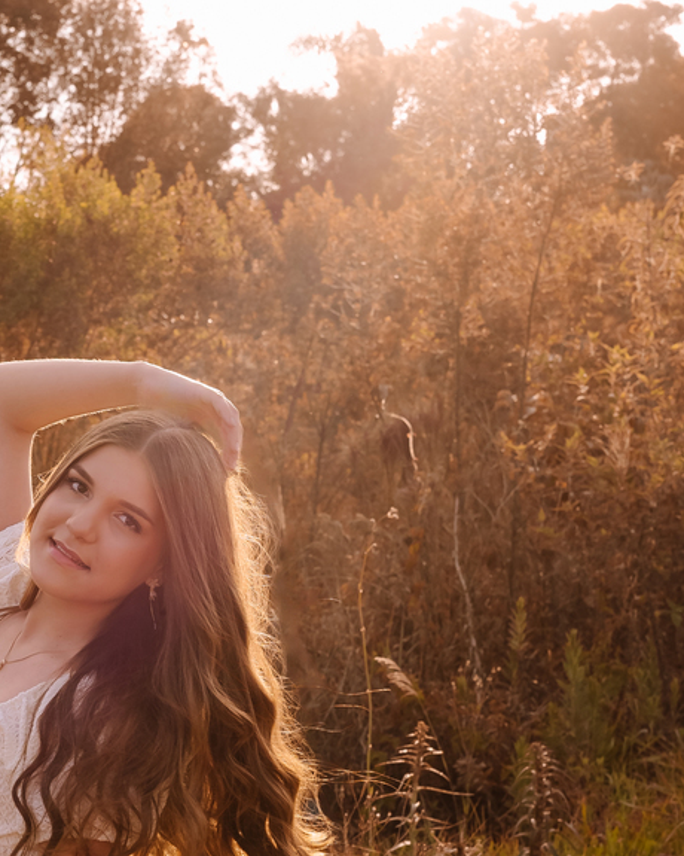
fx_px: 2606
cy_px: 732
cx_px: 33
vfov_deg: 18.4
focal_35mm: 103
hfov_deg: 14.7
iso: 250
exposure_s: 1/400
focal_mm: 35
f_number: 5.6
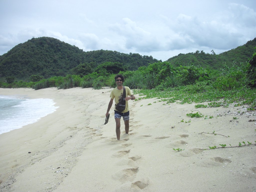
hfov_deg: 49.0
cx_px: 128
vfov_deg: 37.7
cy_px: 96
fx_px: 281
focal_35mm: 38
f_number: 8
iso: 100
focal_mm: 6.2
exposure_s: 1/320
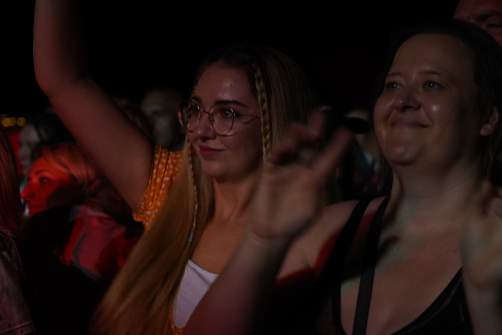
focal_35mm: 89
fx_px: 1241
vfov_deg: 15.4
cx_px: 330
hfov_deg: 22.8
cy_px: 193
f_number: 4
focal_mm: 63
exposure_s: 1/100
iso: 2500
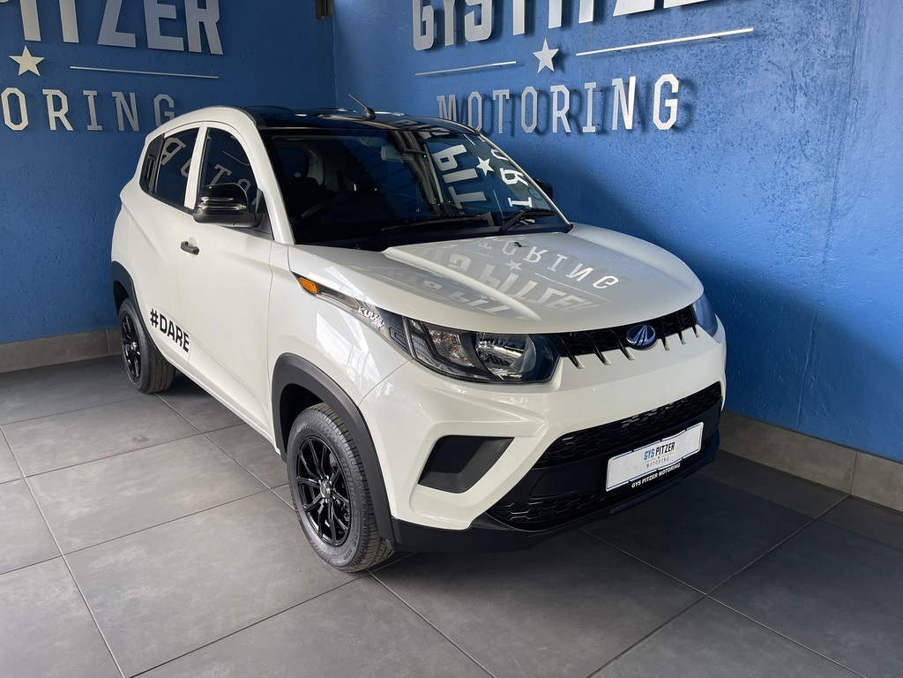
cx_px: 452
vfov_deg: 54.9
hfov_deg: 69.4
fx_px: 652
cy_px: 339
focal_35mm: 25
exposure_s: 1/100
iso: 64
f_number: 1.6
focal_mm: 5.1
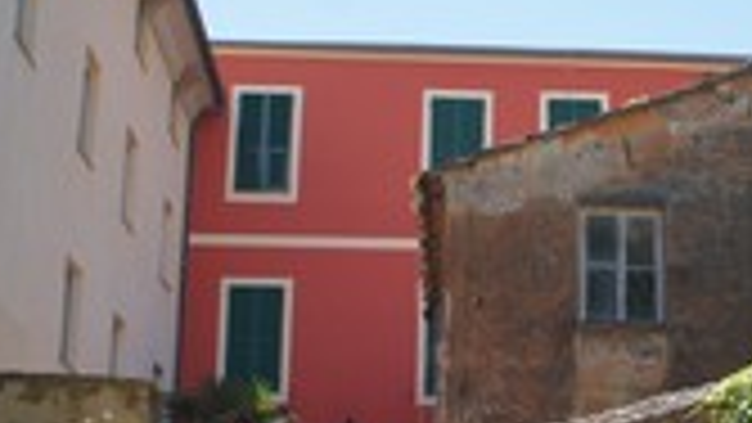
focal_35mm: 78
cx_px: 621
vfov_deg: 15.4
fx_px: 1556
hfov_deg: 26.6
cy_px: 338
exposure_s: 1/250
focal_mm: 18
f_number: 7.1
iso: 200
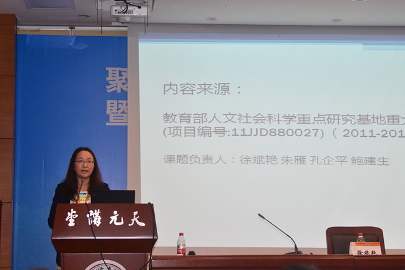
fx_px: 832
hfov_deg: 27.3
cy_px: 110
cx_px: 186
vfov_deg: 18.4
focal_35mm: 74
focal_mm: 40
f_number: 4
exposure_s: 1/60
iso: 400
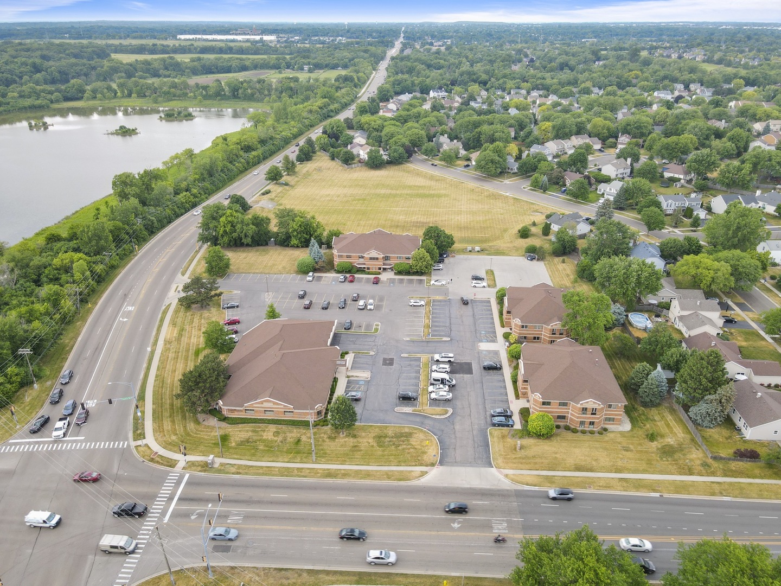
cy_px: 293
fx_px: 541
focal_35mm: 24
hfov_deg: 71.6
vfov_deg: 56.8
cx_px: 390
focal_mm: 4.5
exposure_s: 1/60
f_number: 2.8
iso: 100
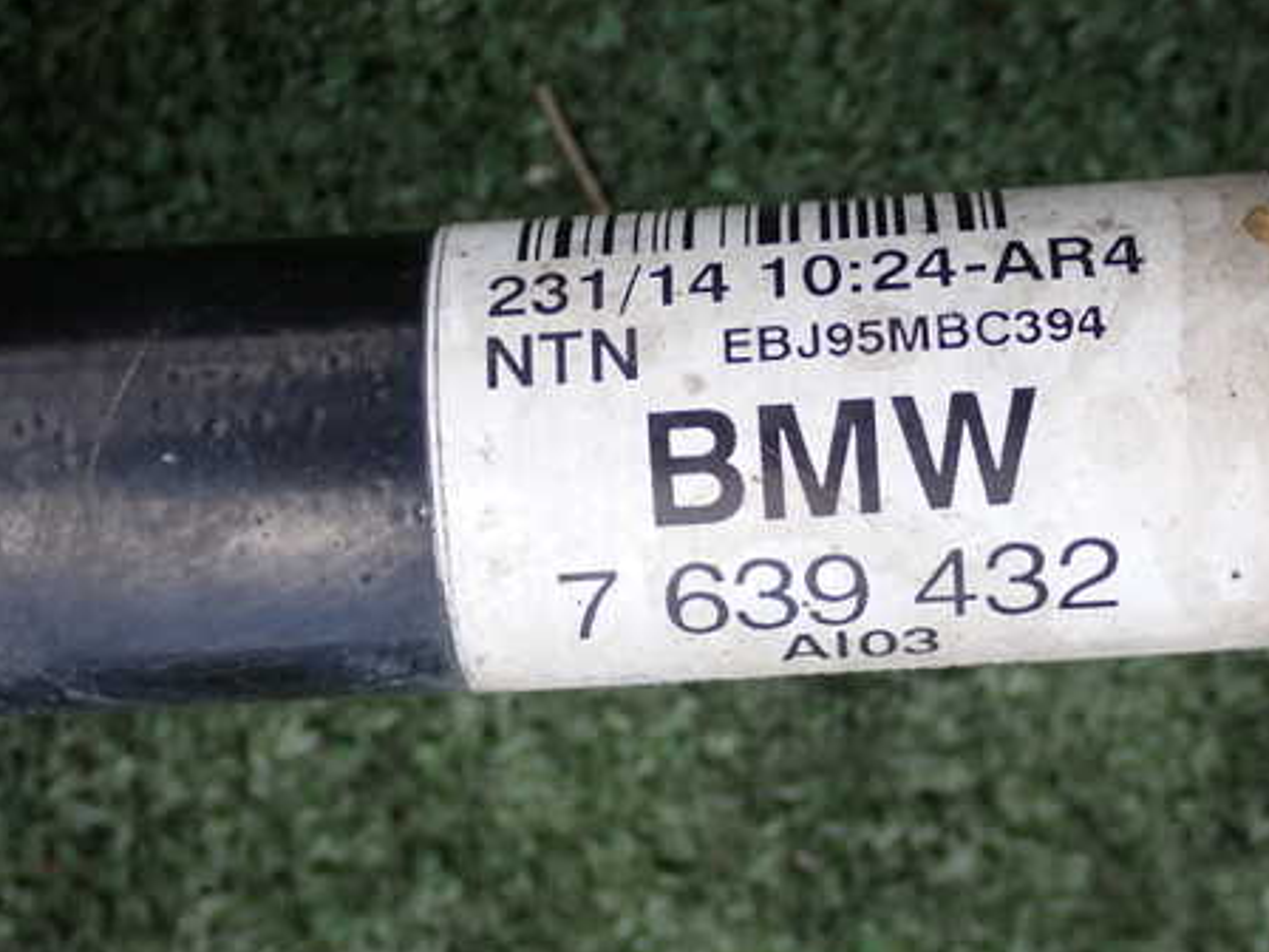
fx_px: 3043
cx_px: 790
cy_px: 513
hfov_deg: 23.5
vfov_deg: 17.8
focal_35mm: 83
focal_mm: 11.09
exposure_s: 1/200
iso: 100
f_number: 3.6
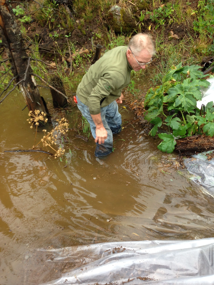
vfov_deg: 55.4
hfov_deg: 42.9
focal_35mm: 33
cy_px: 142
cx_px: 107
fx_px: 272
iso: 50
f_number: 2.4
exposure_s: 1/147
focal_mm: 4.12
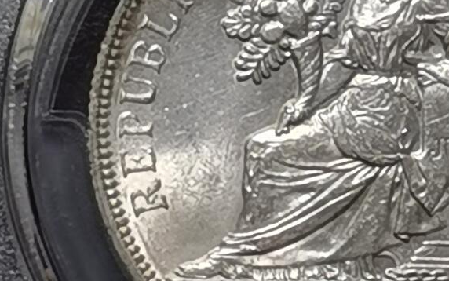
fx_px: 3305
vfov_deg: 4.9
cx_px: 349
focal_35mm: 270
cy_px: -42
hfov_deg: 7.8
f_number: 1.8
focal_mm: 5.58
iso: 50
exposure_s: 1/237
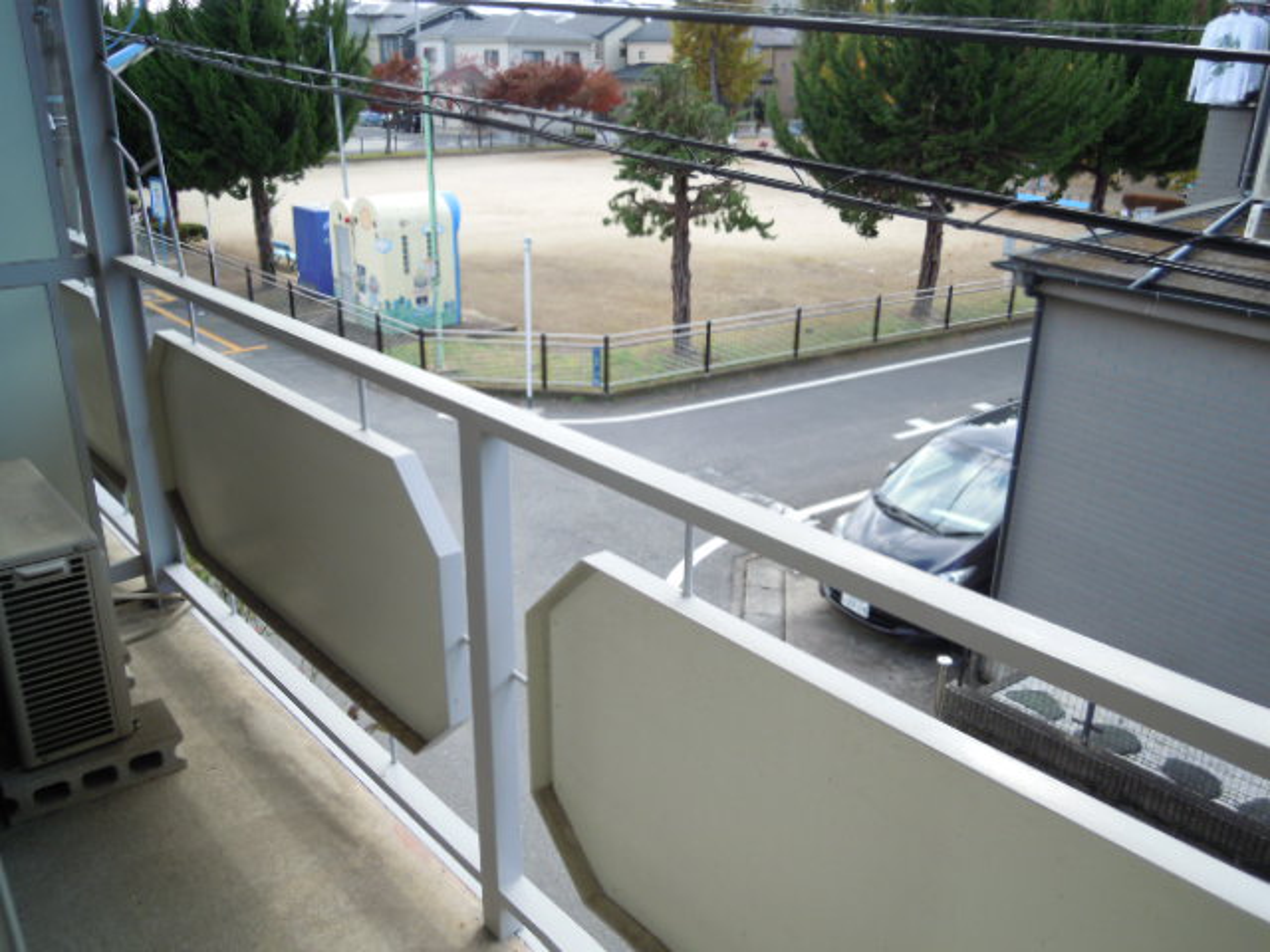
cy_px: 476
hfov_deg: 63.4
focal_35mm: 28
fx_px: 1027
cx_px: 635
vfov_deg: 49.7
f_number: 2.7
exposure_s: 1/320
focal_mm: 5
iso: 100
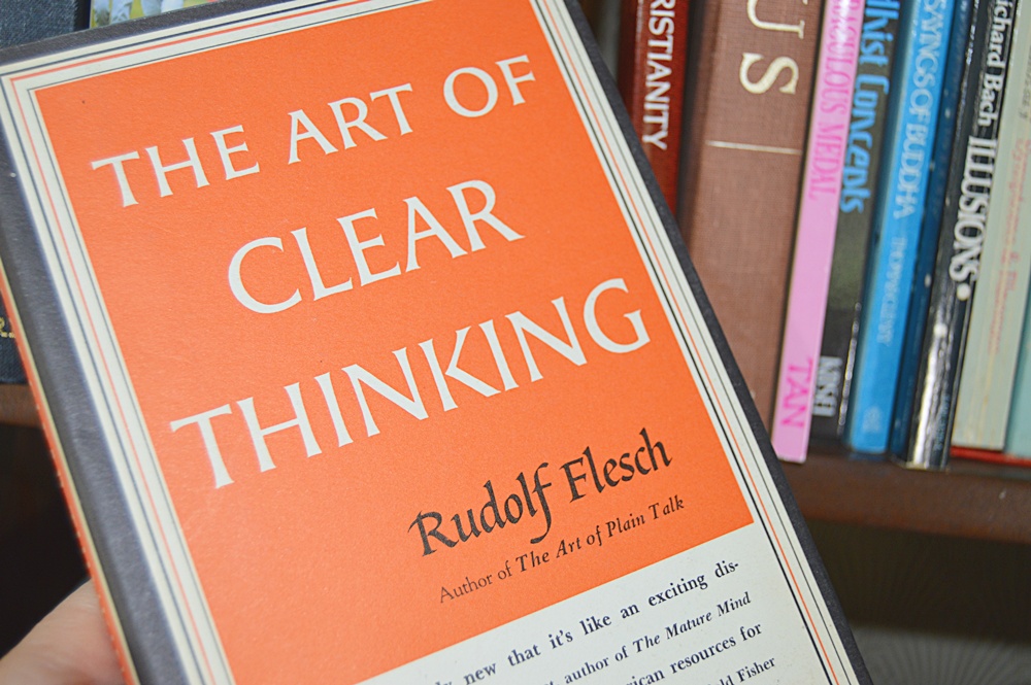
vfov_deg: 28.9
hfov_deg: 42.4
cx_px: 516
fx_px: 1331
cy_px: 342
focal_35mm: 46
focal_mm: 31
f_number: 4.2
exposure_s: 1/60
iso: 500
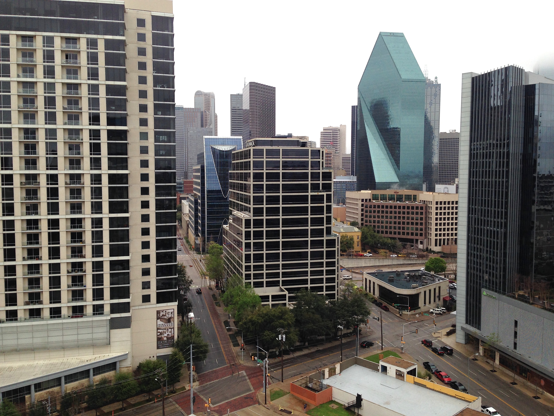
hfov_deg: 55.4
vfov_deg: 42.9
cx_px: 277
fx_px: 528
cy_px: 208
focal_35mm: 33
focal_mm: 4.12
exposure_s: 1/480
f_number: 2.4
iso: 50
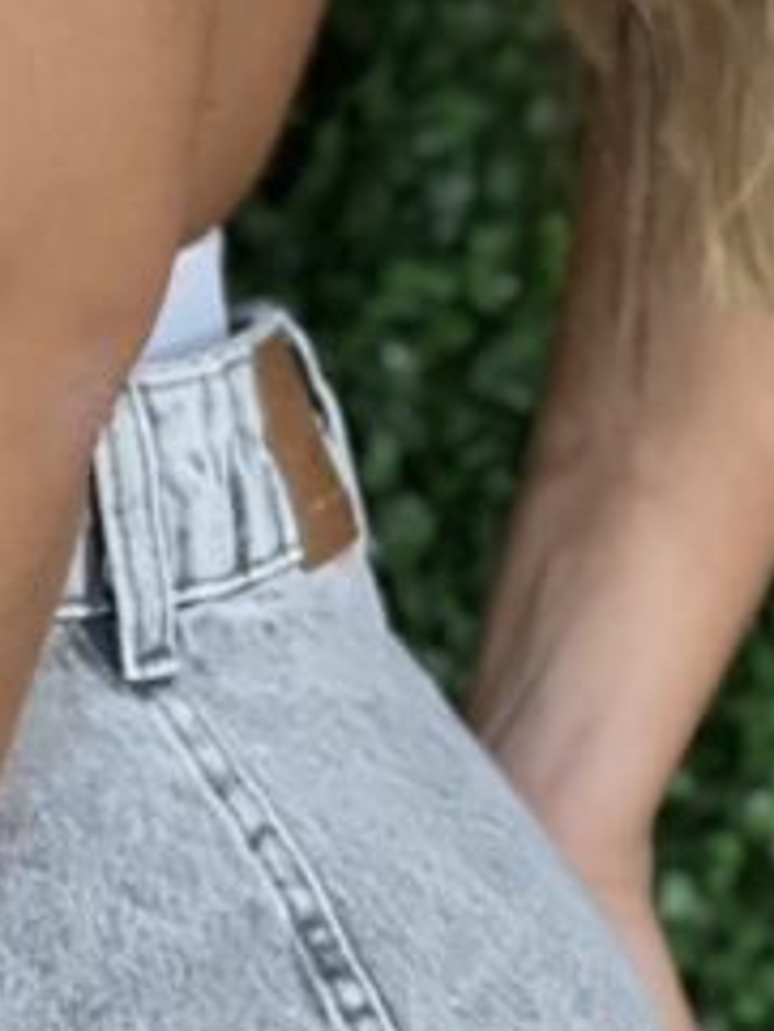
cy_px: -883
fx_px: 8876
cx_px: -111
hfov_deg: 5.0
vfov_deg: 6.5
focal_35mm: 298
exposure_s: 1/120
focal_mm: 9
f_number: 2.8
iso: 200
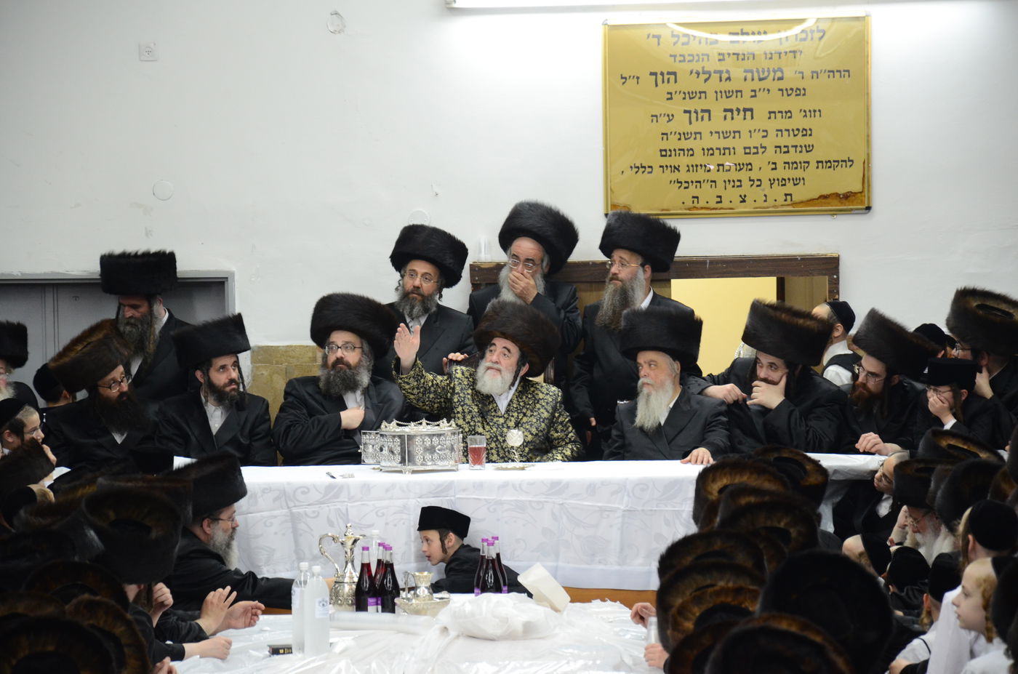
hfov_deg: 13.1
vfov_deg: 8.7
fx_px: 4444
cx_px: 509
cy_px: 337
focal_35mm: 158
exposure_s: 1/30
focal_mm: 105
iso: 1250
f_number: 5.6
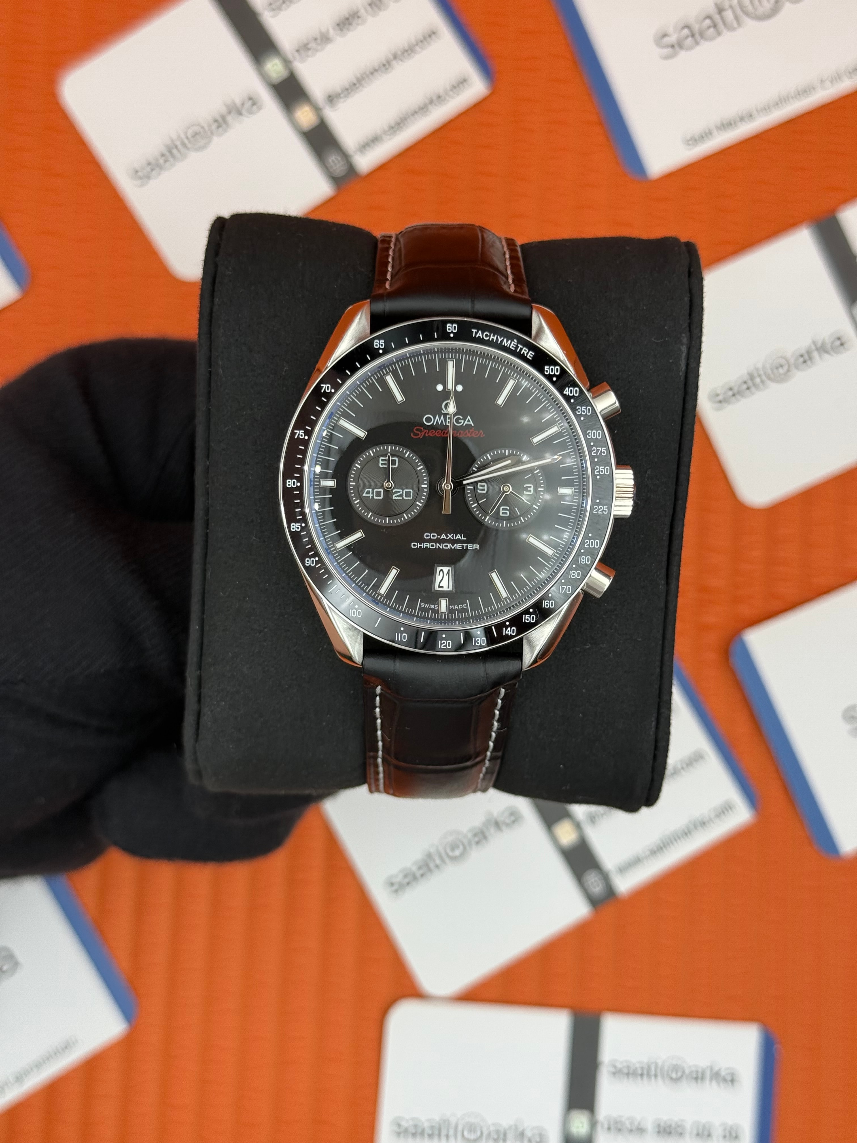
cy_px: 572
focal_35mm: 48
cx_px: 428
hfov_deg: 30.3
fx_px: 1584
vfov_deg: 39.7
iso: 50
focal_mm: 6.76
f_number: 1.78
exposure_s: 1/122
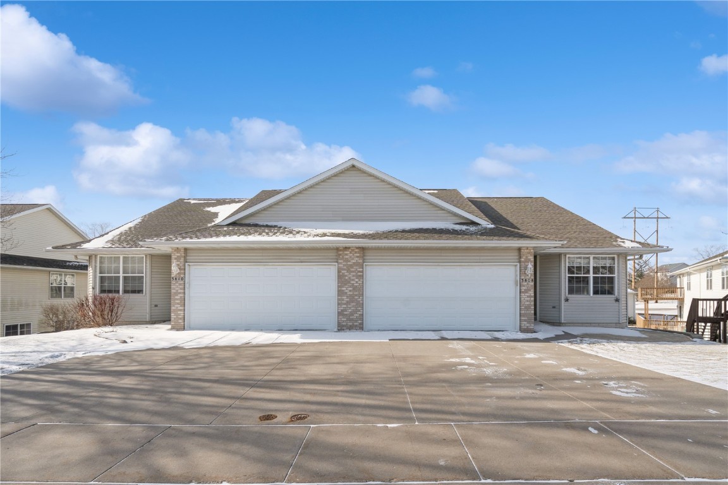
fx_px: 364
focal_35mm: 18
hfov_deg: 90.0
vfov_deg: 67.4
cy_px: 242
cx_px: 364
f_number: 8
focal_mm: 18
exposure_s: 1/1600
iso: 400
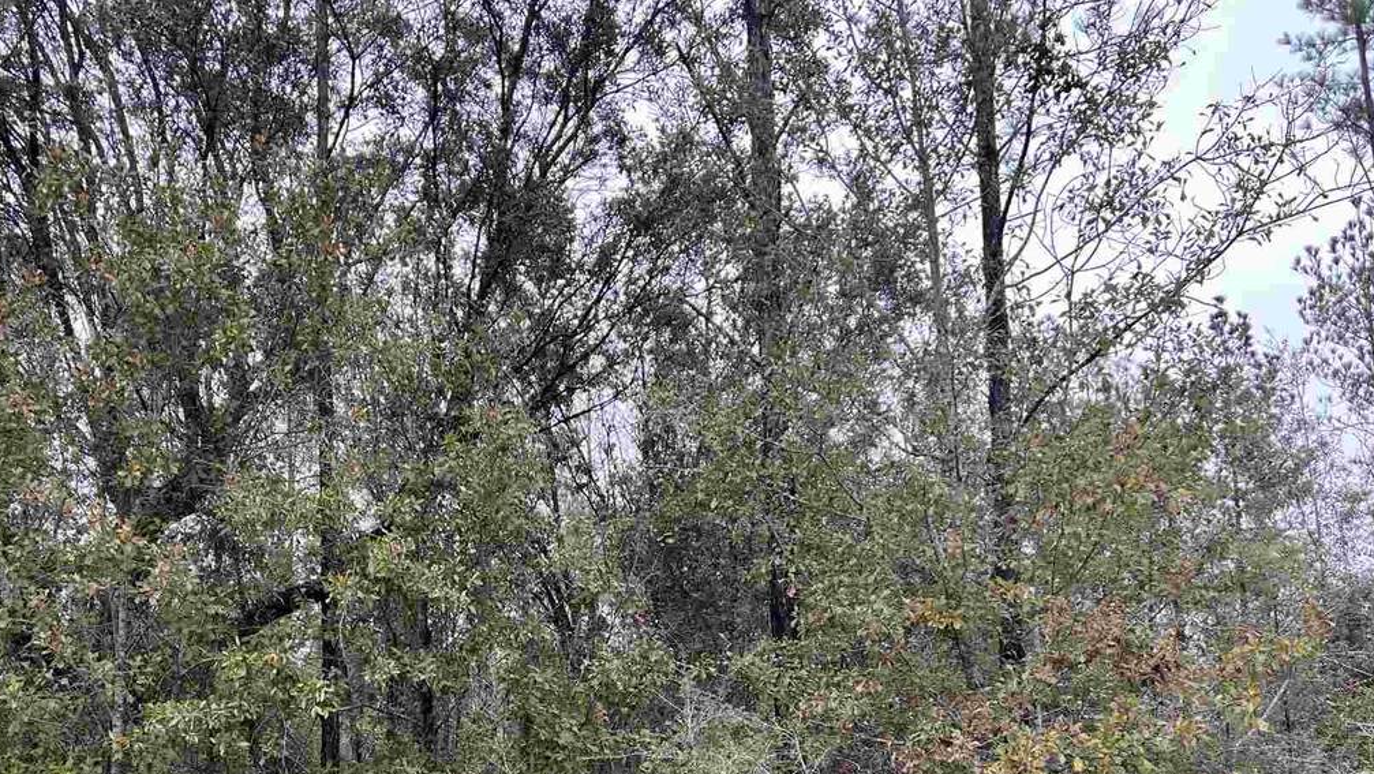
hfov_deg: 54.7
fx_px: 1312
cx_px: 525
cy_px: 653
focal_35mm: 36
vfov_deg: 31.7
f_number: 1.5
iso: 50
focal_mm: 5.7
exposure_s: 1/328
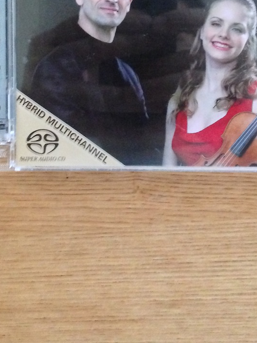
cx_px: 147
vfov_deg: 25.1
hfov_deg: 19.9
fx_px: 733
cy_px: 5
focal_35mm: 74
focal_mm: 4.13
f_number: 2.4
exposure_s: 1/15
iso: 640
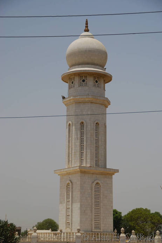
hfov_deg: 16.3
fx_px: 564
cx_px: 82
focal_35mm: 84
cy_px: 122
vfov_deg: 24.3
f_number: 4.8
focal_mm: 55
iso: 100
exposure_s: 1/1600
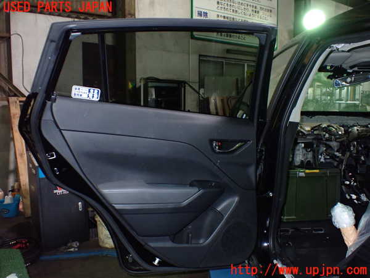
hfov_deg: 60.0
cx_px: 185
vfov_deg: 46.8
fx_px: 321
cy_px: 139
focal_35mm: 30
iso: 800
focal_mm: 5.4
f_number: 6.3
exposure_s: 1/30
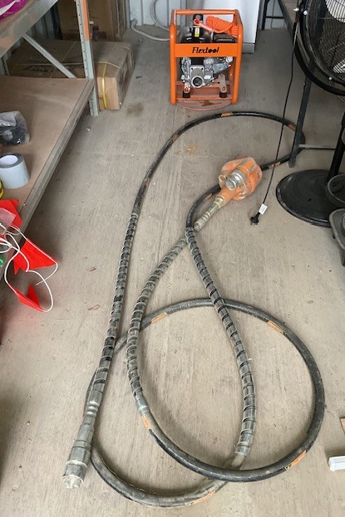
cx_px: 178
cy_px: 257
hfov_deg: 42.3
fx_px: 446
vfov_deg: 60.3
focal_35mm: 31
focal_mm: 3
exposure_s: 1/60
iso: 160
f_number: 1.8
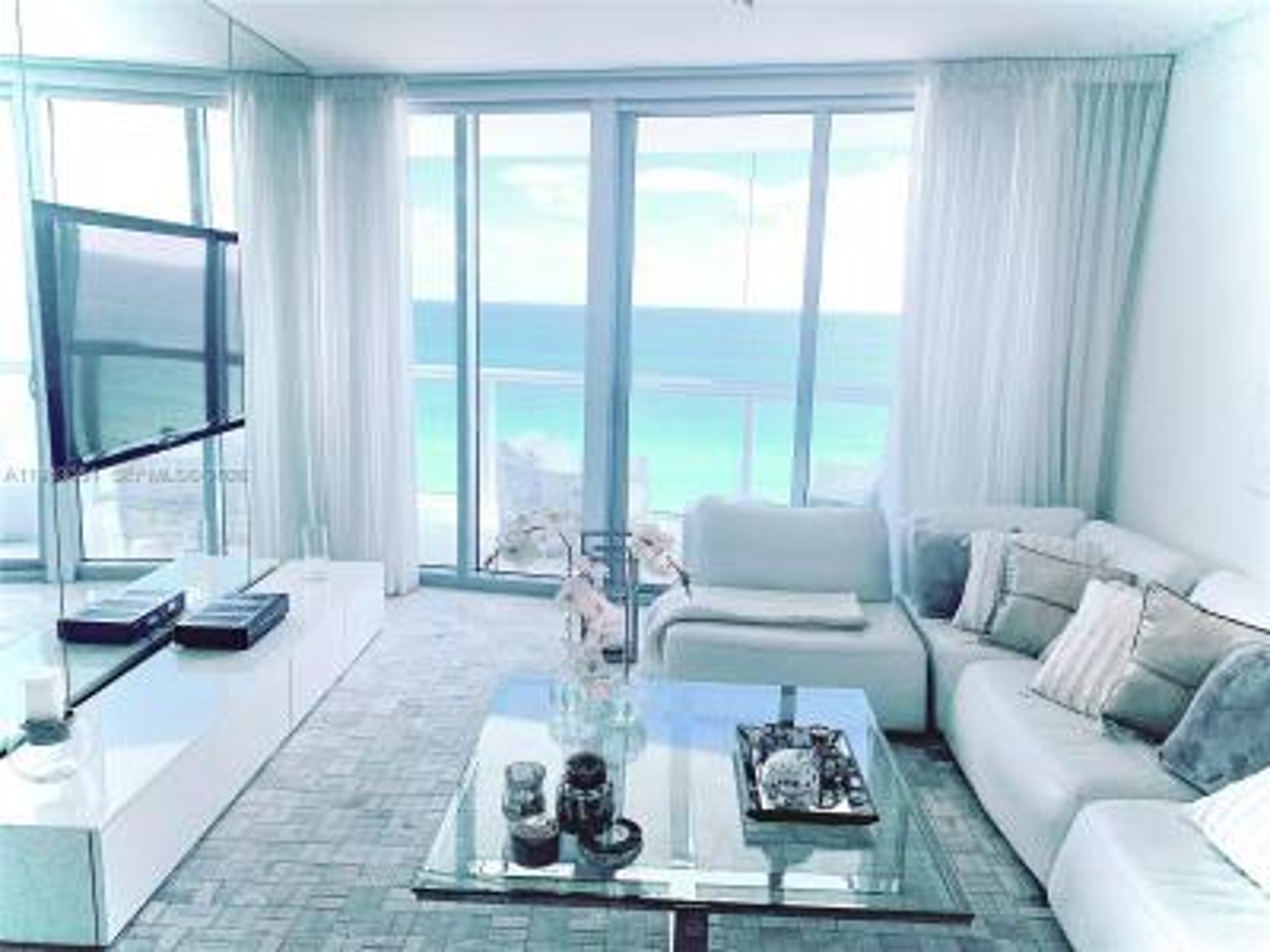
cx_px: 635
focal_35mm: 26
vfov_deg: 53.1
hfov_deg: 67.3
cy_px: 476
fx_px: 954
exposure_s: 1/308
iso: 25
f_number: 1.8
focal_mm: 4.25
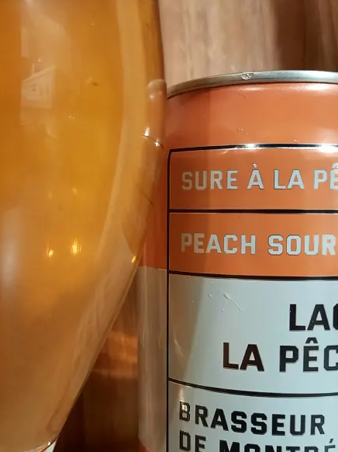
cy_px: 265
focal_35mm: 44
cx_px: 150
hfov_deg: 32.8
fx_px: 573
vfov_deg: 42.8
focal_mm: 4.6
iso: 320
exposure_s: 1/40
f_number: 2
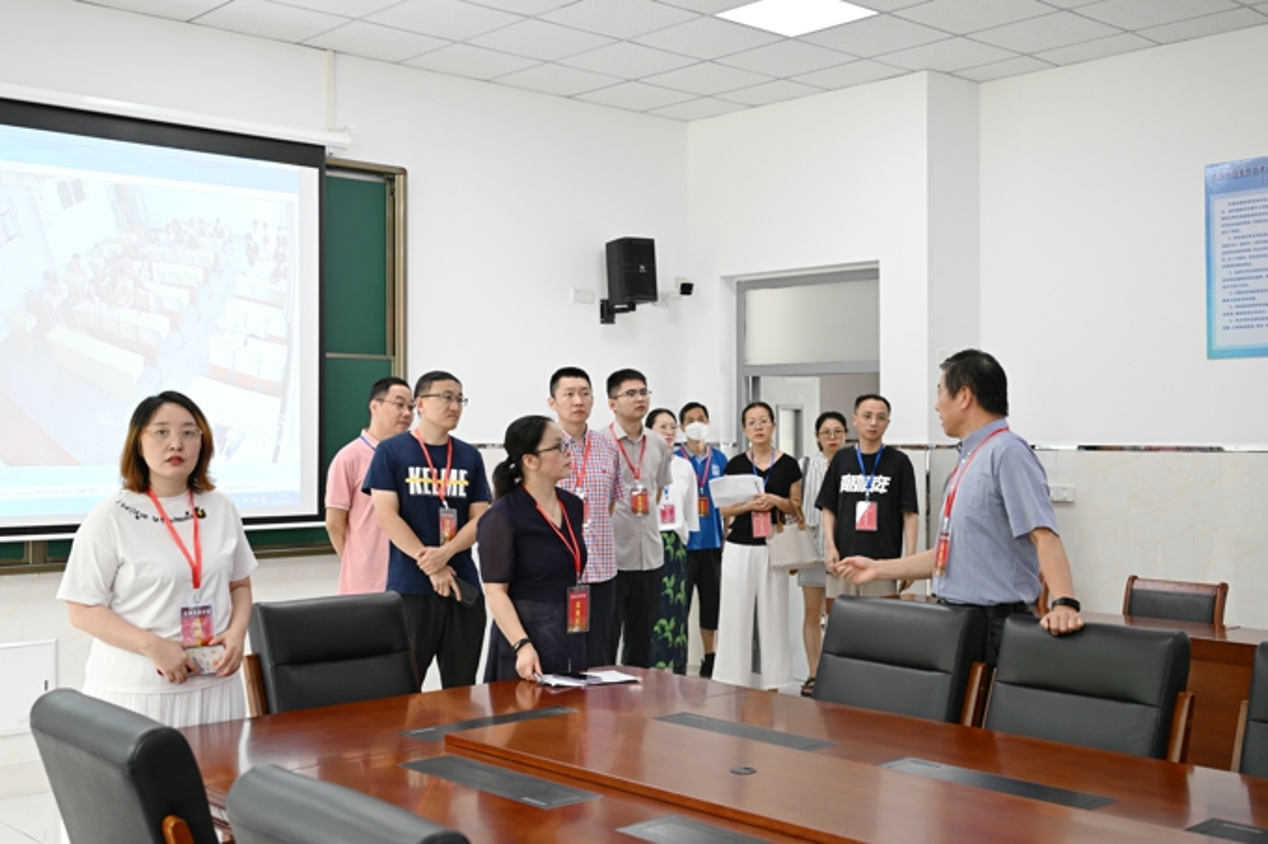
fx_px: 1408
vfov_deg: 33.4
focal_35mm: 40
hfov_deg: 48.5
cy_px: 422
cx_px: 634
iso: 400
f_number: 4
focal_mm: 40
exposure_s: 1/40
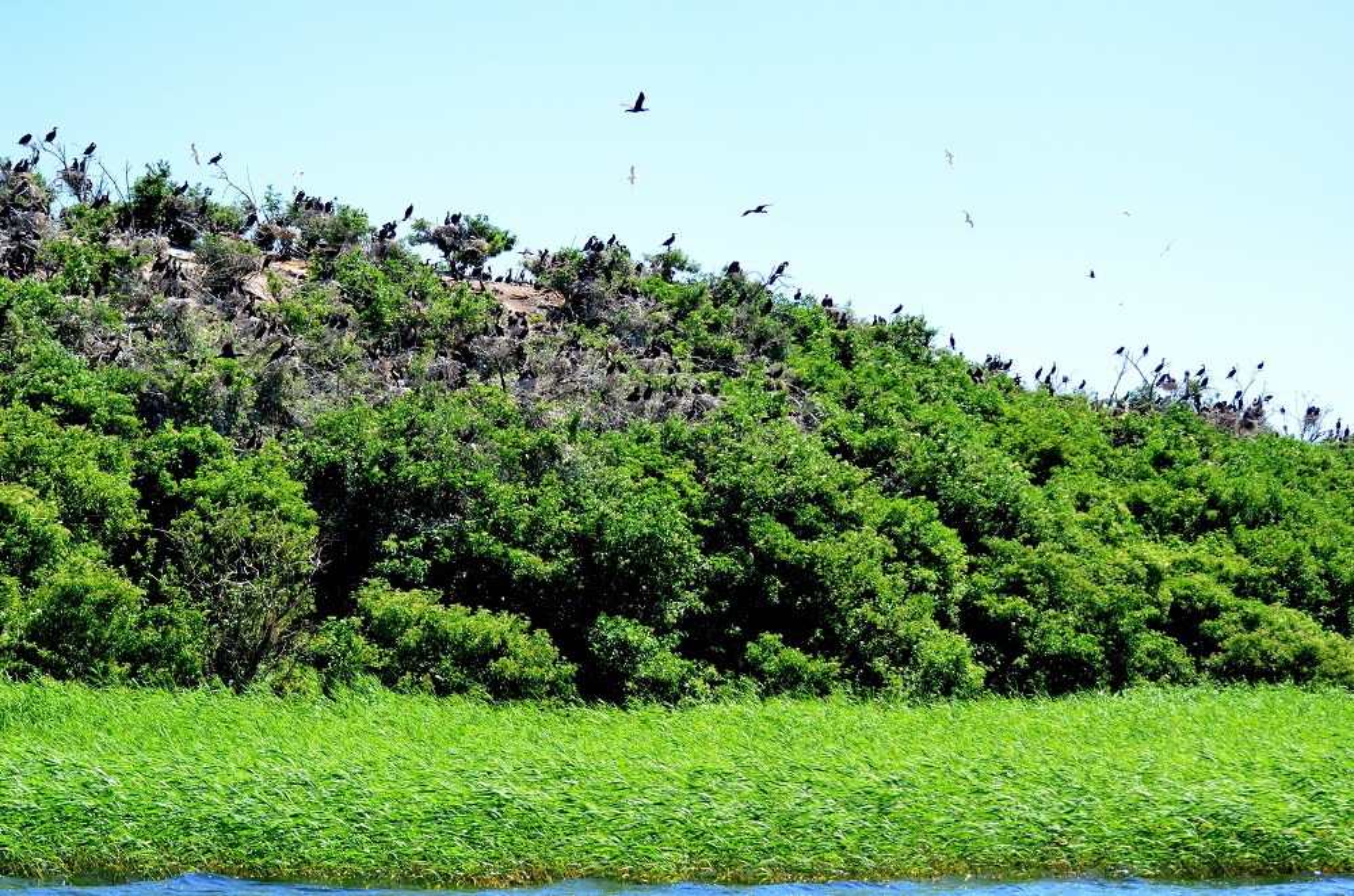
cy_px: 448
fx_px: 3940
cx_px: 677
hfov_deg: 19.5
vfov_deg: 13.0
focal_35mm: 105
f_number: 4.5
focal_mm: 70
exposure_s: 1/8000
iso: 2200
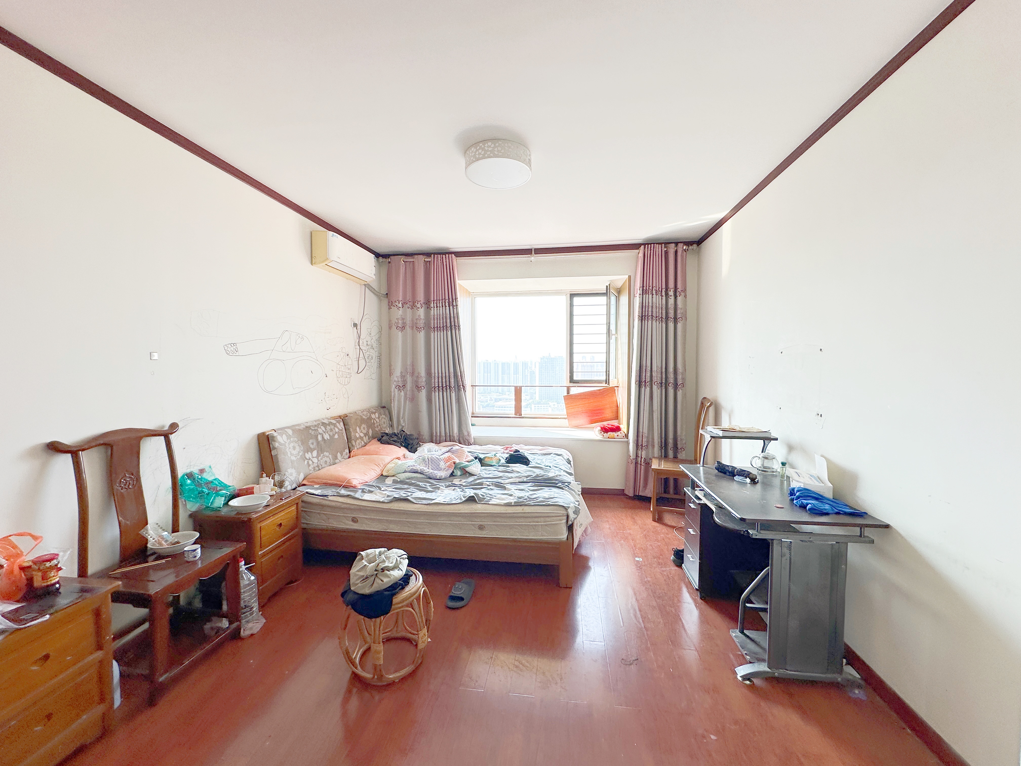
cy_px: 383
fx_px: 413
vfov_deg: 85.7
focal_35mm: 14
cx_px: 510
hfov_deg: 102.1
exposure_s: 1/110
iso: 40
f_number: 2.2
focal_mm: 2.22
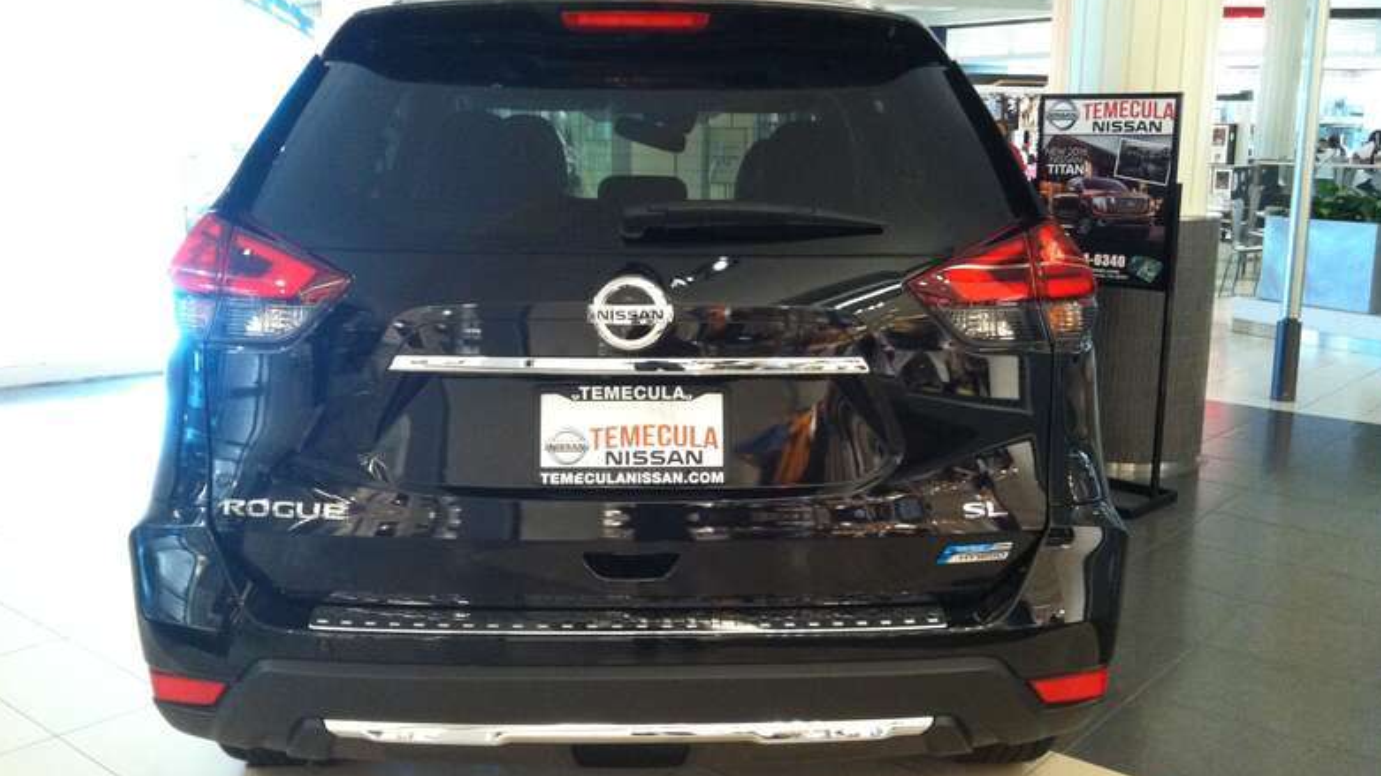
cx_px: 697
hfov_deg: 51.6
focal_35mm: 39
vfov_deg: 30.4
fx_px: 1428
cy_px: 387
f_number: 2.8
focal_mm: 3.85
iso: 320
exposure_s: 1/15
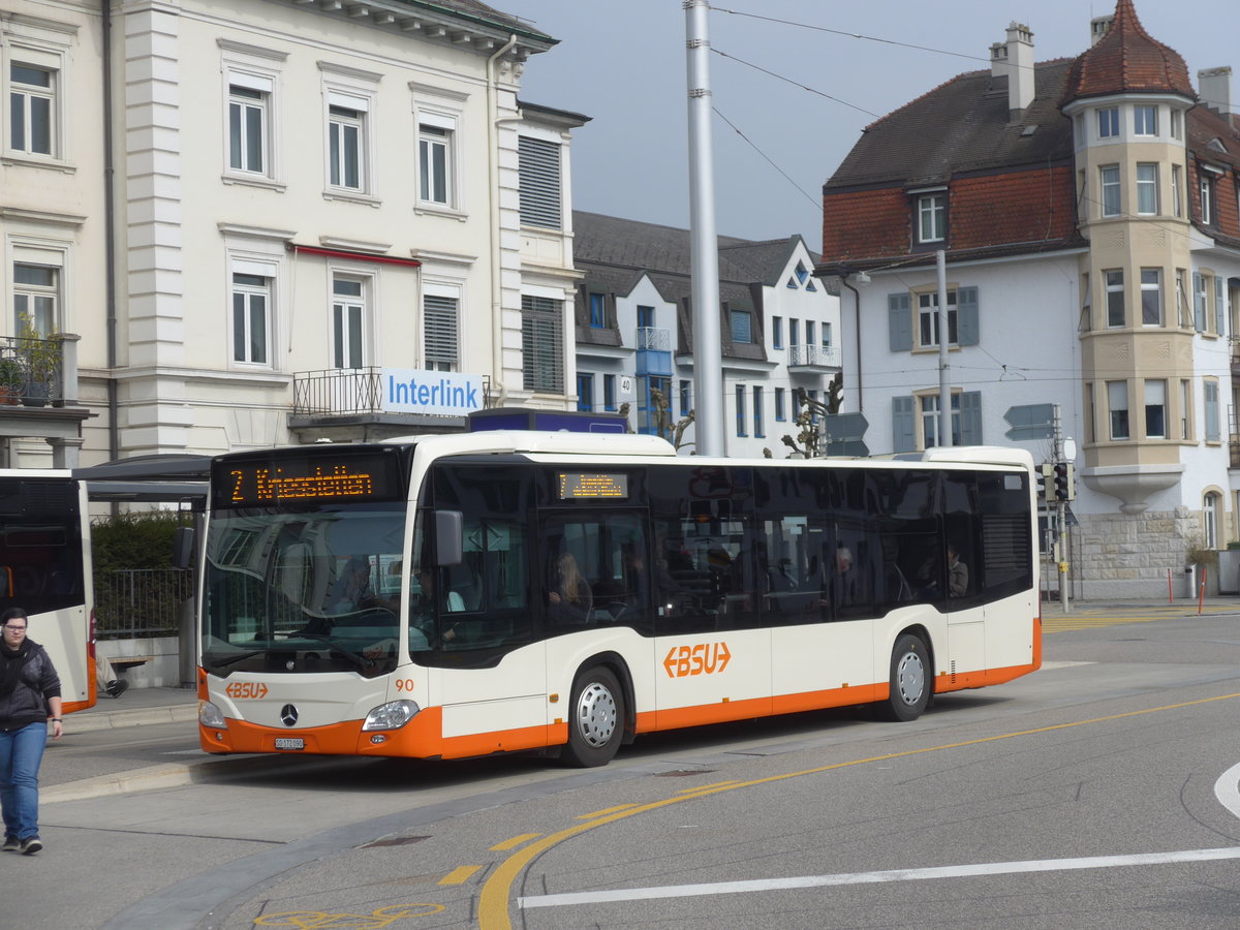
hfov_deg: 26.0
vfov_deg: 19.6
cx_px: 620
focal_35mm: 75
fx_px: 2687
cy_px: 465
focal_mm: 16
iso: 80
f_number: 4.4
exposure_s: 1/800
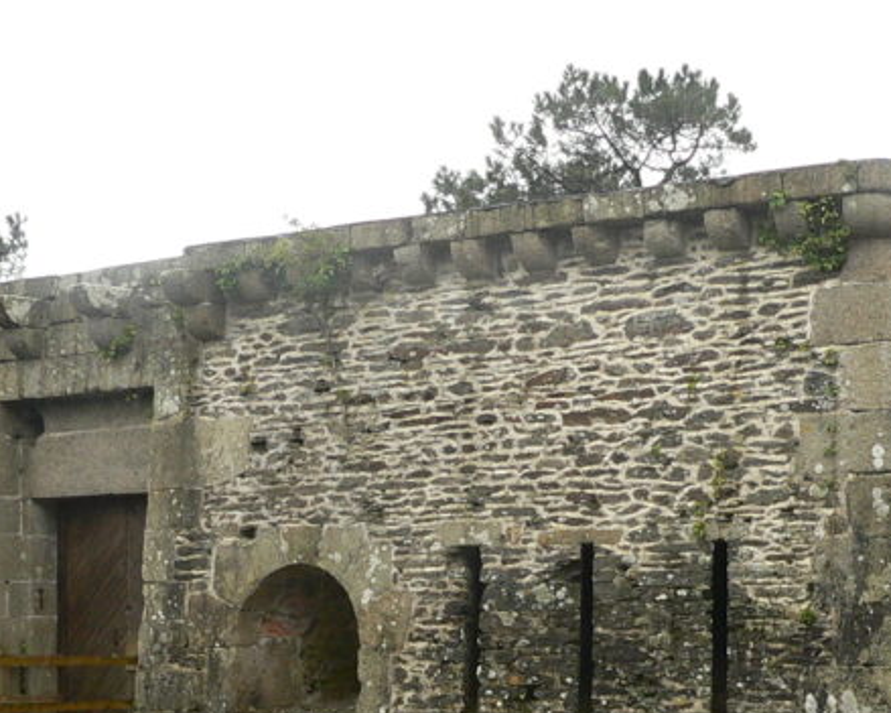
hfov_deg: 23.3
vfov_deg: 18.3
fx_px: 2162
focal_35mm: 82
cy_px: 693
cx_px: 532
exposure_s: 1/80
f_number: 2.8
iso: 200
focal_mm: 6
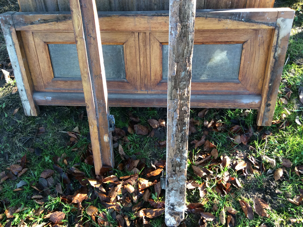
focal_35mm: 32
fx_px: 280
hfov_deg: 56.9
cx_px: 152
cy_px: 114
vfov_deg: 44.1
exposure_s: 1/100
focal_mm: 3.3
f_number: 2.4
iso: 64
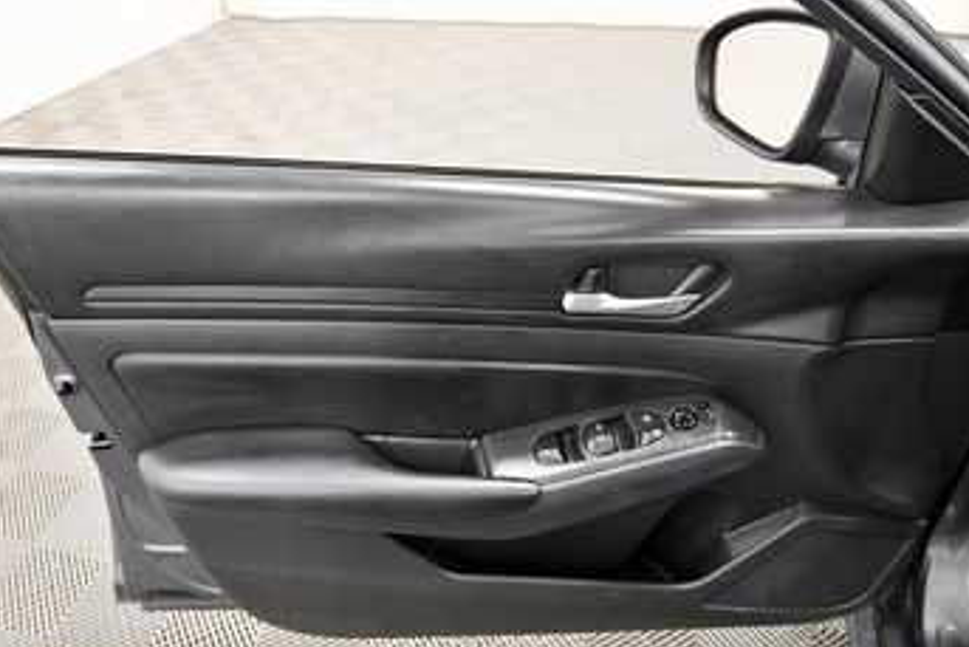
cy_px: 374
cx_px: 460
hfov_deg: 65.4
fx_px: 754
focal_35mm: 28
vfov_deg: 46.3
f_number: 5.3
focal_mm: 16
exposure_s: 1/100
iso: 3200
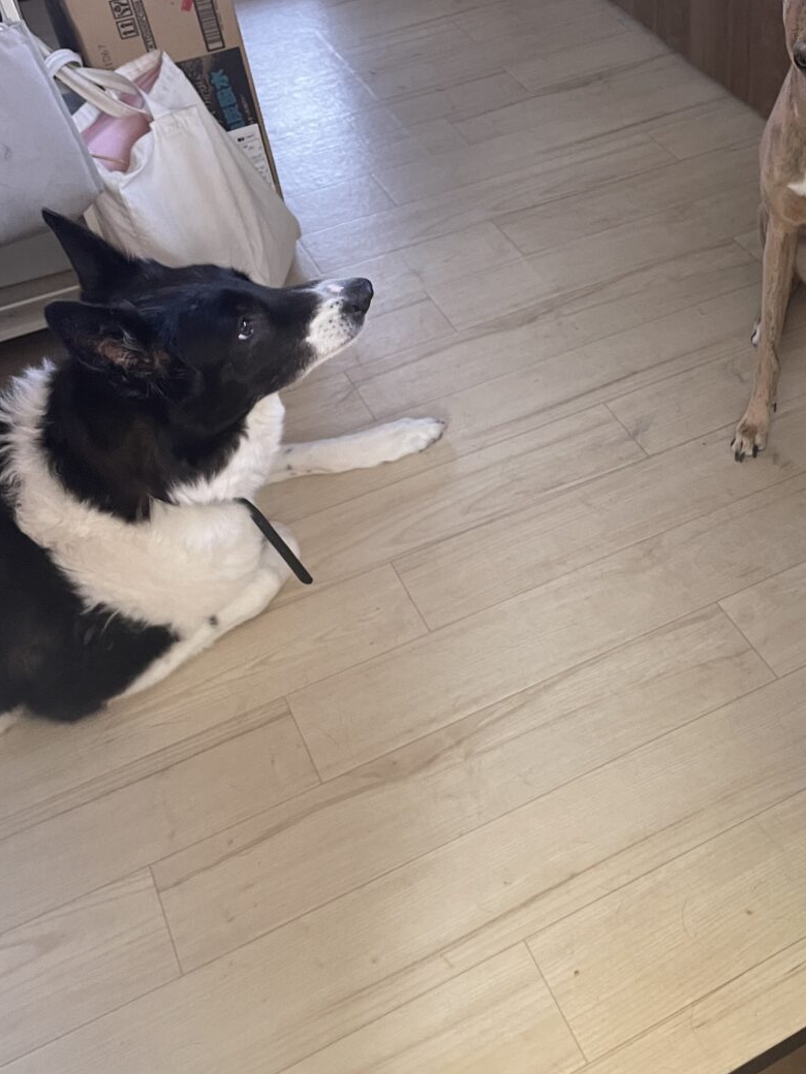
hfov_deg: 35.1
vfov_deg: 46.6
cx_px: 609
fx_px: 1242
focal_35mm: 40
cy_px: 447
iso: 200
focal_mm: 4.2
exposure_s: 1/60
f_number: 1.6
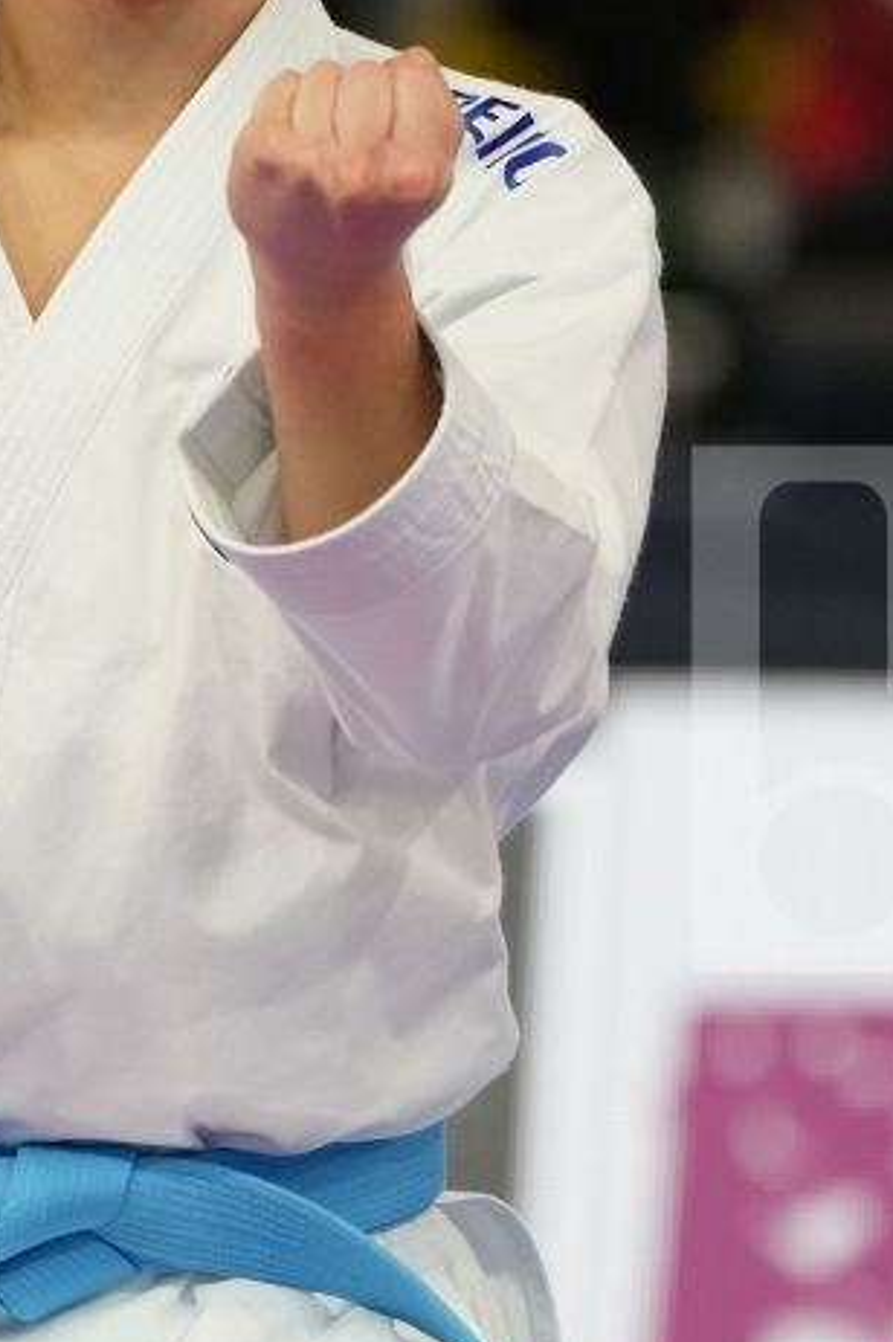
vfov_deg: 2.7
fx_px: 28989
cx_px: -20
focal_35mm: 778
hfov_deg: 1.8
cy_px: 710
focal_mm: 200
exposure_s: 1/500
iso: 1000
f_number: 2.8
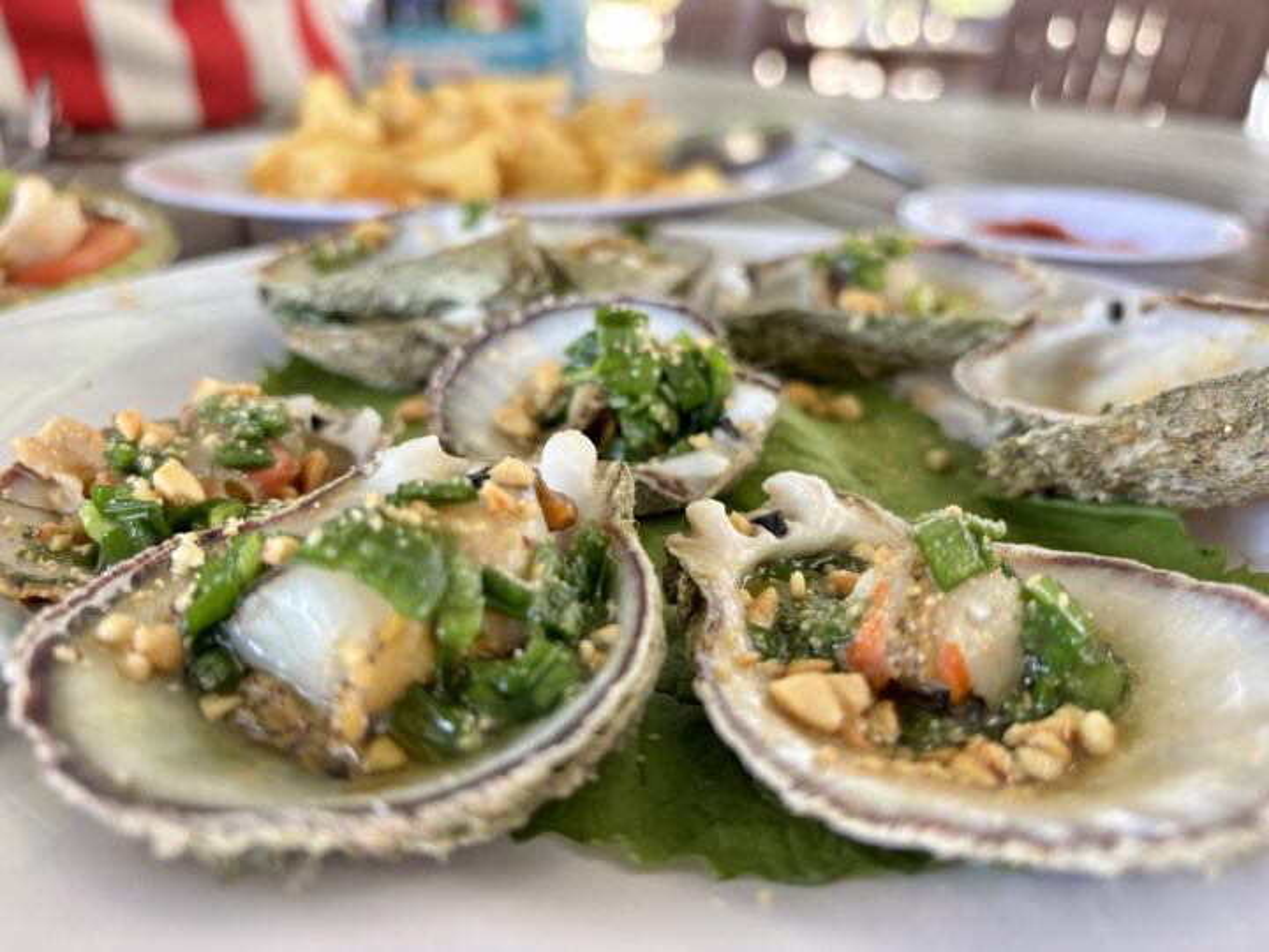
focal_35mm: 26
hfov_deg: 67.3
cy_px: 476
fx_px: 953
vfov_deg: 53.1
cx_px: 634
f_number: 1.6
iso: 100
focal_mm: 5.96
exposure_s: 1/121
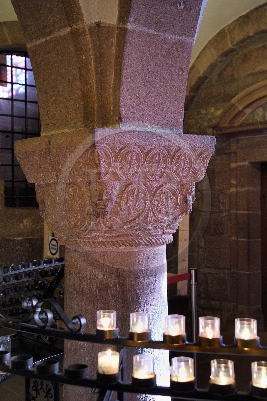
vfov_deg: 38.2
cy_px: 200
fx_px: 579
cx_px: 134
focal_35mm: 52
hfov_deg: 26.0
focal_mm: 52
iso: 1600
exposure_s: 1/13
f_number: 6.3
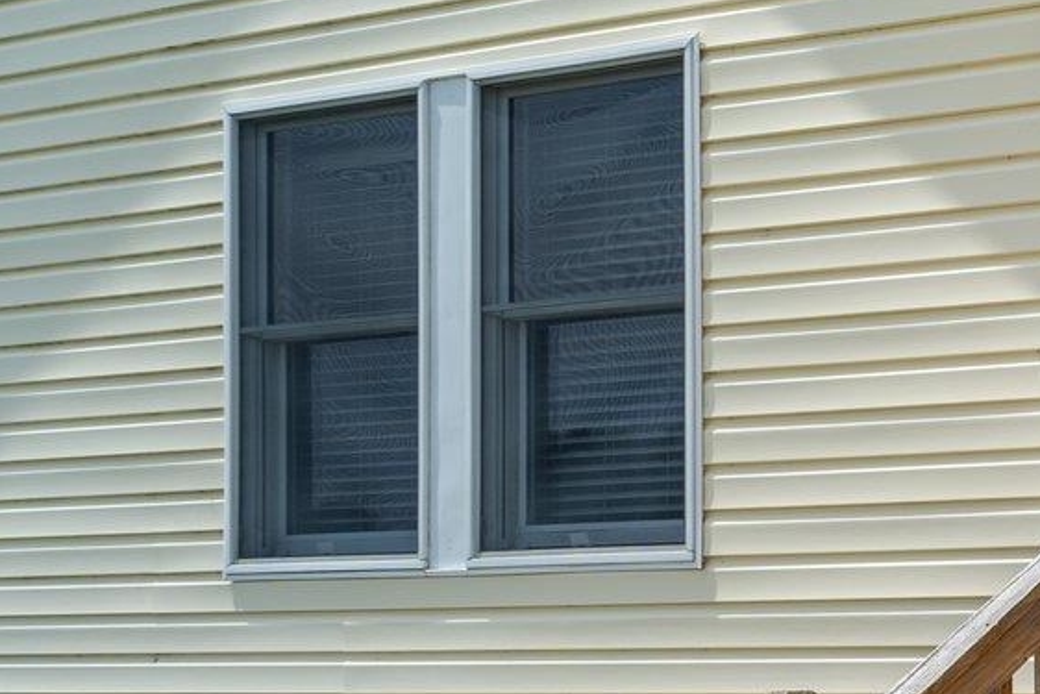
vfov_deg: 25.6
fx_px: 1474
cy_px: 628
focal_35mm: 51
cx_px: 1773
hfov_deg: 23.8
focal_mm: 14
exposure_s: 1/320
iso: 100
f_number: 8
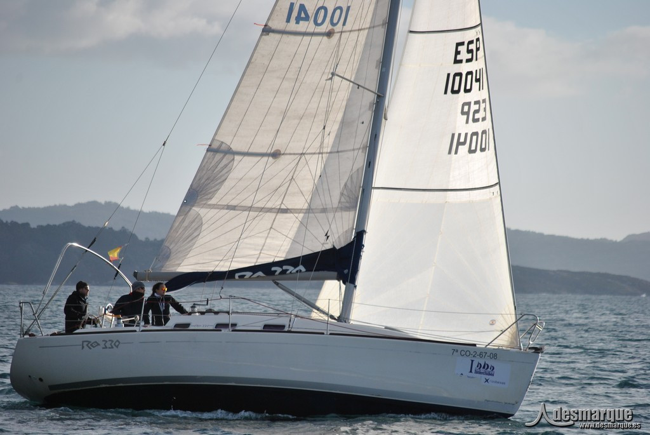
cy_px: 218
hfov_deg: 7.8
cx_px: 325
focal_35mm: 262
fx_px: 4744
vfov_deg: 5.2
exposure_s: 1/1000
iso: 200
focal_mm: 175
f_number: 5.3
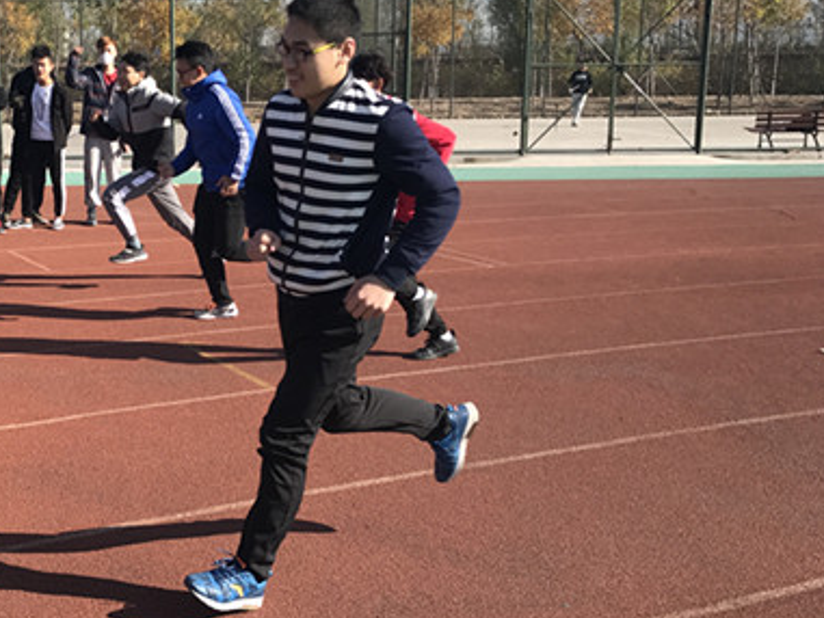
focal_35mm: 47
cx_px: 160
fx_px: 1119
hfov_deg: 38.8
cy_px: 313
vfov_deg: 30.9
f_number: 1.8
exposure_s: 1/1064
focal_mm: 3.99
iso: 20
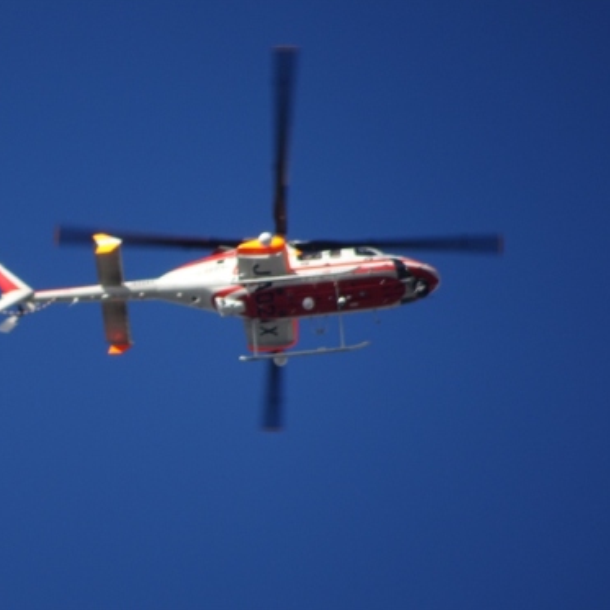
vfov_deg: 2.1
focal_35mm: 816
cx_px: 214
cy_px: 305
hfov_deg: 2.1
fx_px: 16269
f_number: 6.3
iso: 80
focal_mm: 117.61
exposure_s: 1/320
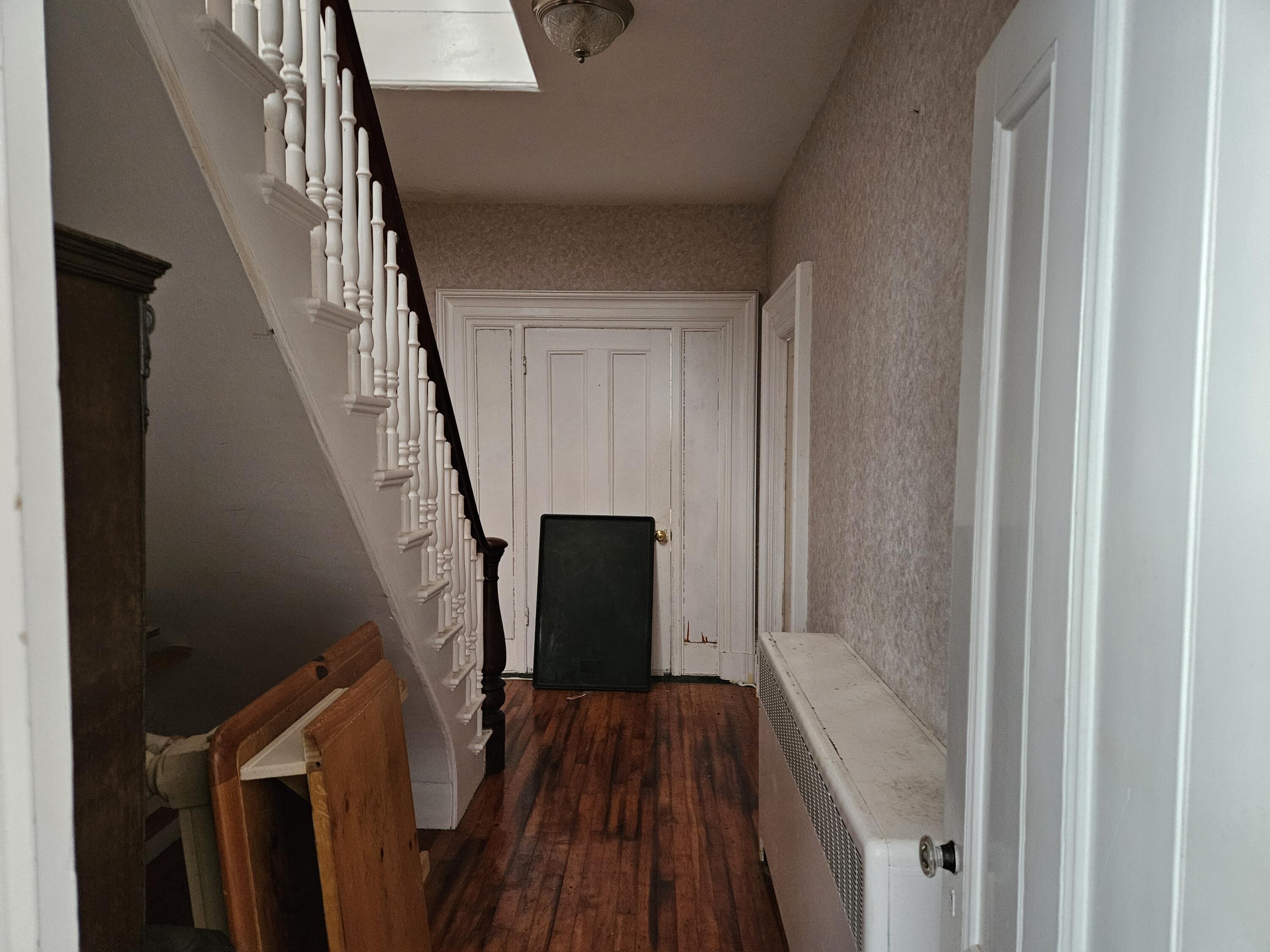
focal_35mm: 23
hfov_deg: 73.9
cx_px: 635
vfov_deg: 58.9
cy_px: 476
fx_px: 844
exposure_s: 1/40
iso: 500
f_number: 1.8
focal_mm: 5.4
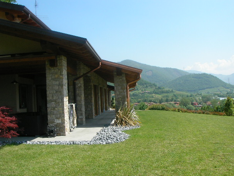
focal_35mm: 40
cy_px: 88
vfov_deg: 36.0
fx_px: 270
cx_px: 117
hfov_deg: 46.8
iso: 50
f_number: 5.6
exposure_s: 1/173
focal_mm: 6.3
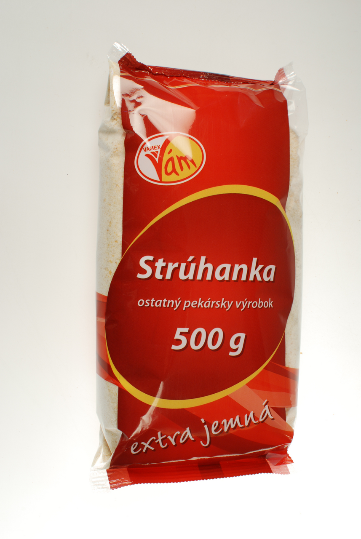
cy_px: 270
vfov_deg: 37.8
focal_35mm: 52
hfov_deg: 25.8
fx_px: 787
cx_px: 180
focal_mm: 35
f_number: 14
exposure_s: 1/15
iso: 200
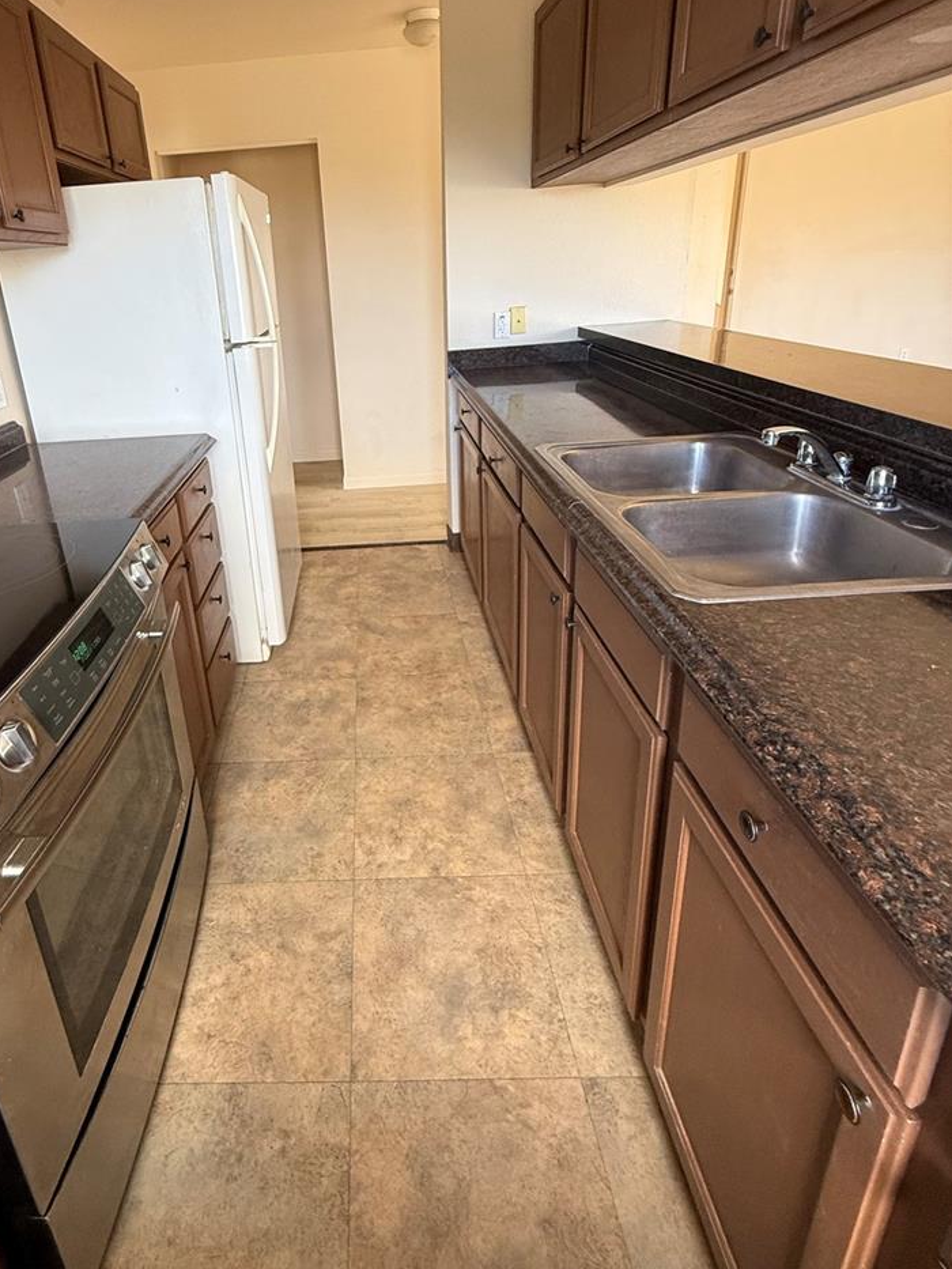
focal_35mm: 18
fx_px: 660
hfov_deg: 70.2
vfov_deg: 86.4
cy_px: 496
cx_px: 343
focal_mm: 2.22
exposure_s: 1/99
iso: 200
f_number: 2.2
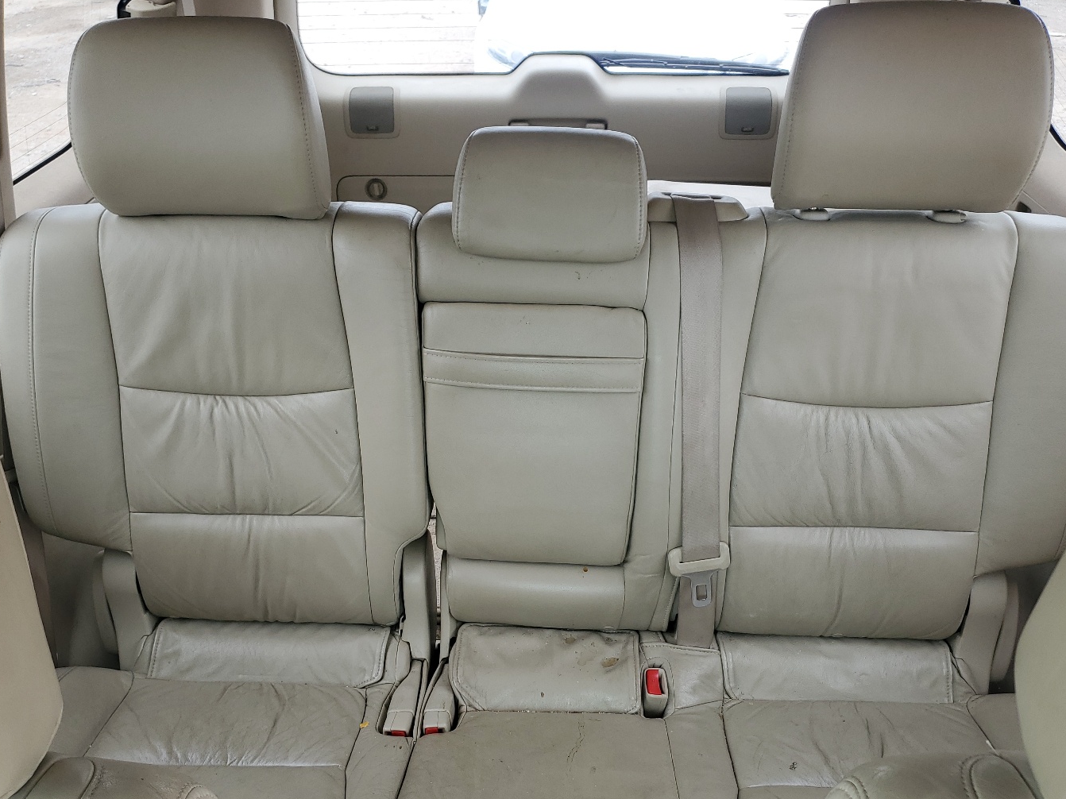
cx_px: 484
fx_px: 954
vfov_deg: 45.3
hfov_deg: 58.3
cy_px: 458
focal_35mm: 31
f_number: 1.5
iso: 50
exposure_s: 1/123
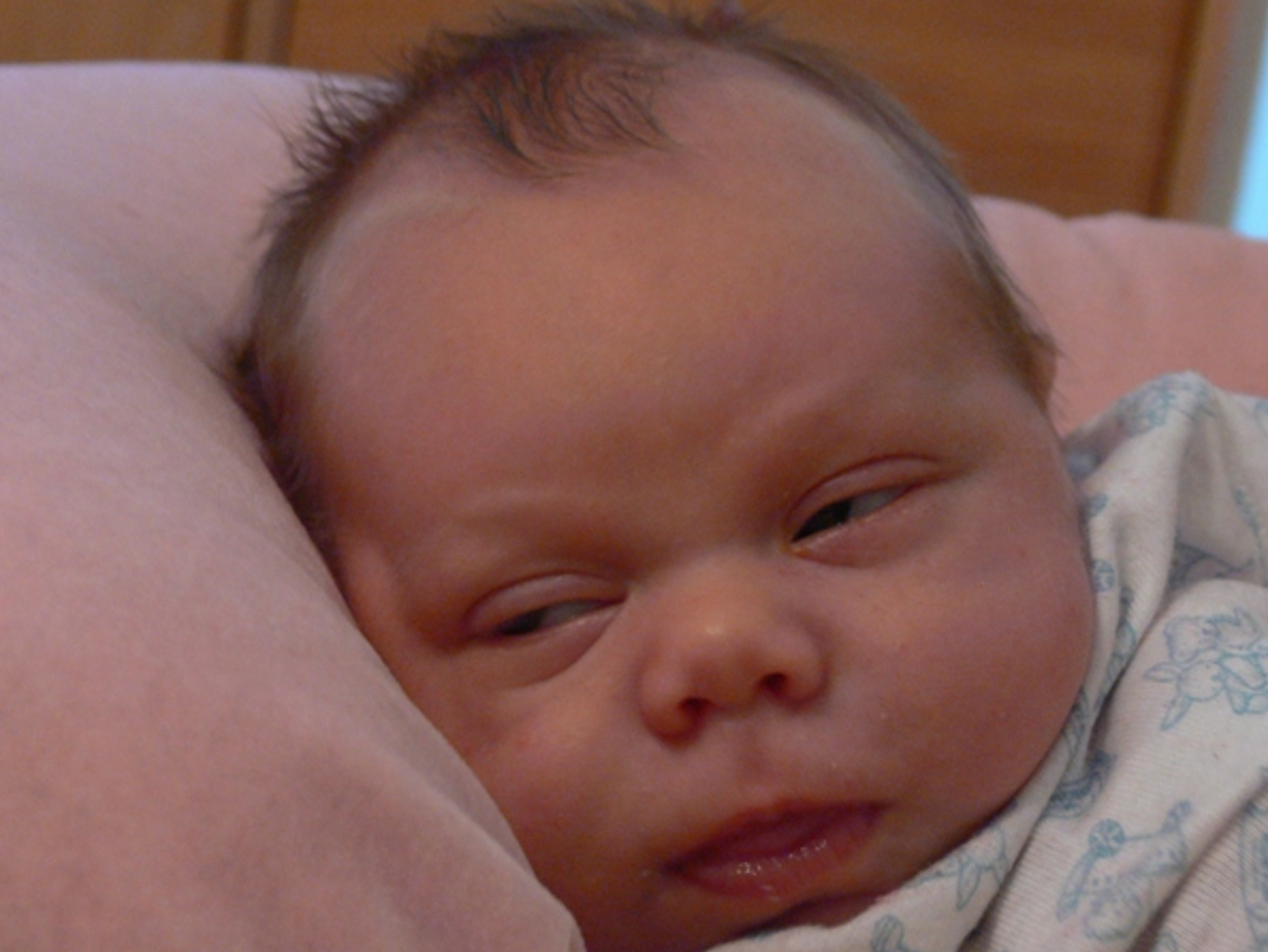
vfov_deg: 14.7
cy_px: 476
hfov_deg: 19.4
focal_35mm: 101
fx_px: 3701
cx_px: 630
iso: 200
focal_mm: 16.7
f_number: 3.6
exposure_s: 1/5
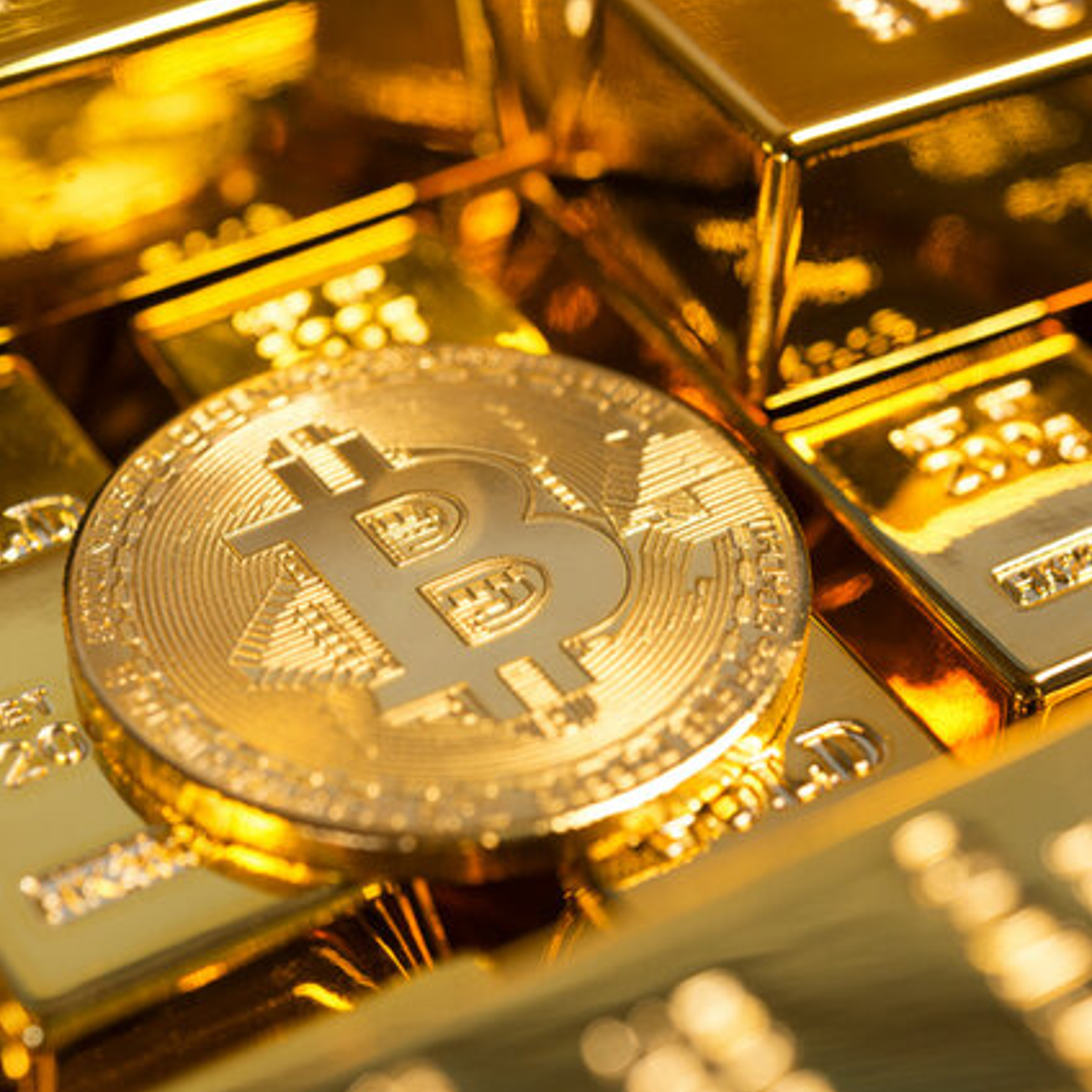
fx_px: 2748
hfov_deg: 22.5
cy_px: 547
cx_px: 515
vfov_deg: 22.5
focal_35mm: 77
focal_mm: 60
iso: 100
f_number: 8
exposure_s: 1/4
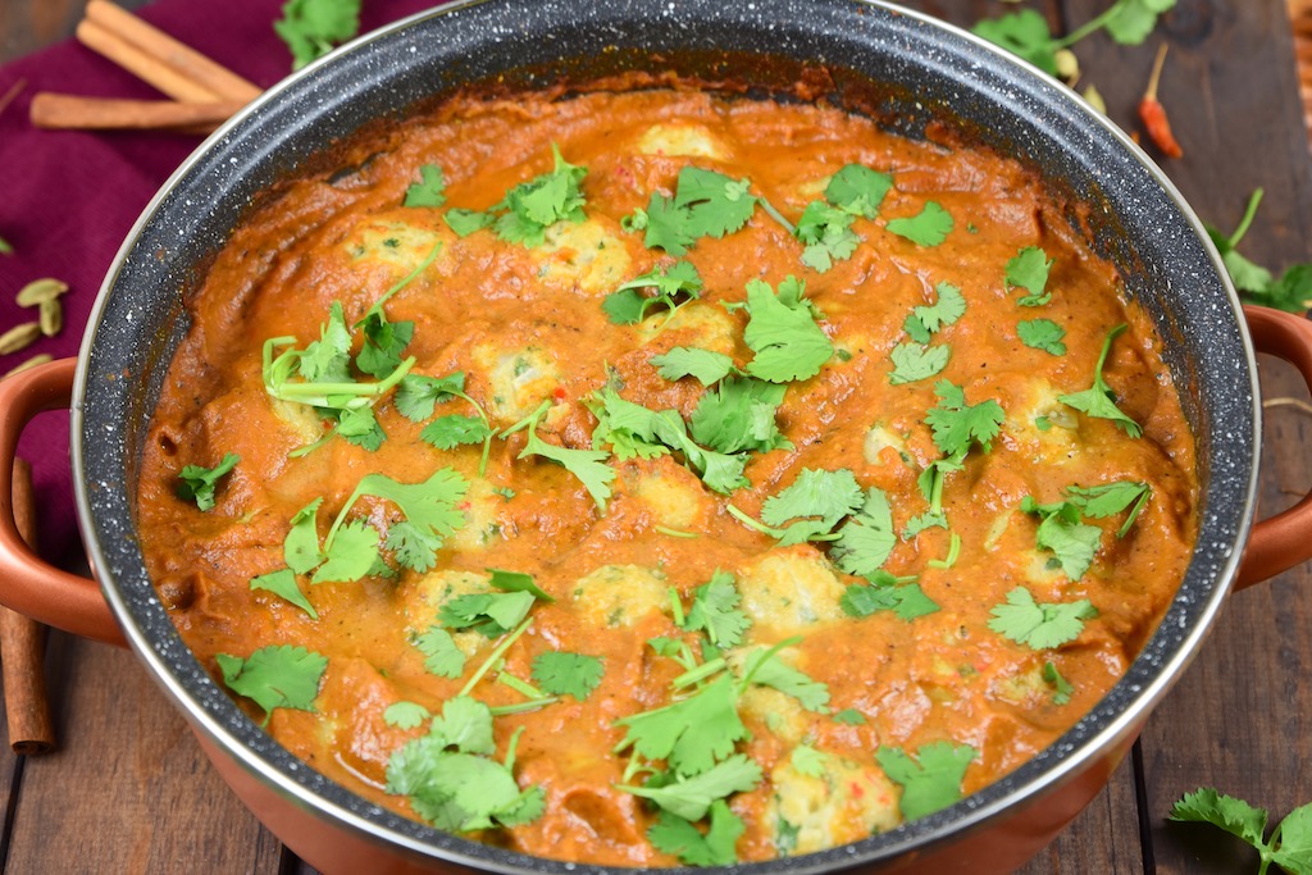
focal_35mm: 82
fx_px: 3007
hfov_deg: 24.6
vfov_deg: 16.6
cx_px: 656
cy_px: 438
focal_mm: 55
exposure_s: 1/60
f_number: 4
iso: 400
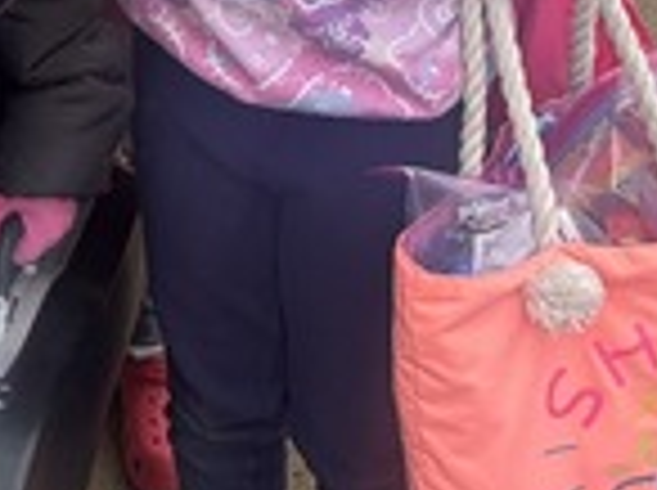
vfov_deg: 13.2
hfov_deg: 18.4
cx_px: -189
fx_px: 1895
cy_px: -405
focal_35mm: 100
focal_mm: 5.96
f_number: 1.6
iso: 160
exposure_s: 1/60
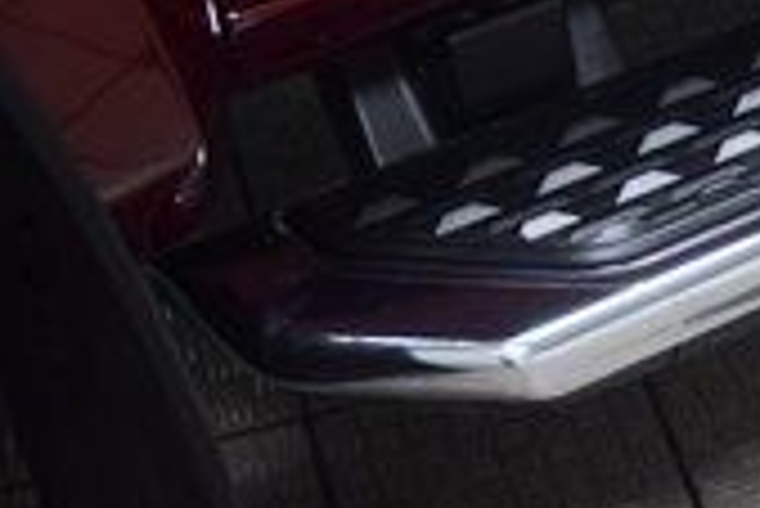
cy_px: -303
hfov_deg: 11.4
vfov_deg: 8.1
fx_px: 3484
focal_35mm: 165
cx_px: 1435
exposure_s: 1/60
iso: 1600
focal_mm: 29
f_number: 3.8
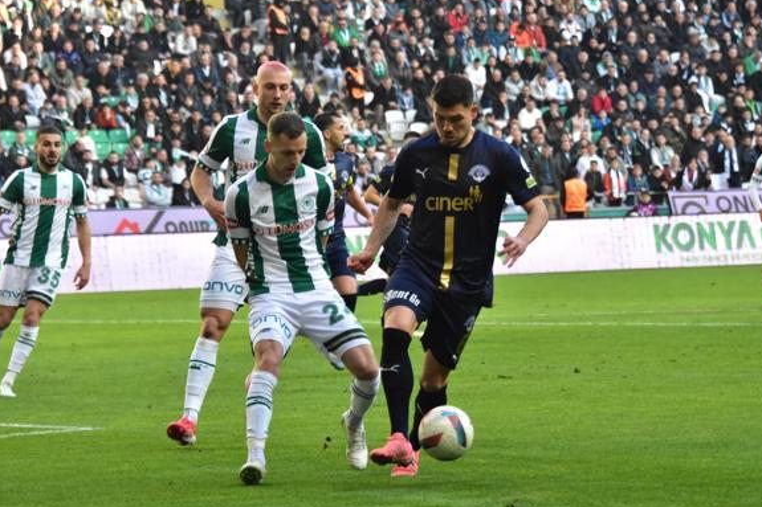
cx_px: 384
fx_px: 4582
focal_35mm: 217
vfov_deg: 6.3
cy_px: 254
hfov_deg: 9.5
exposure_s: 1/800
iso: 2500
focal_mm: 135
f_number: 5.6
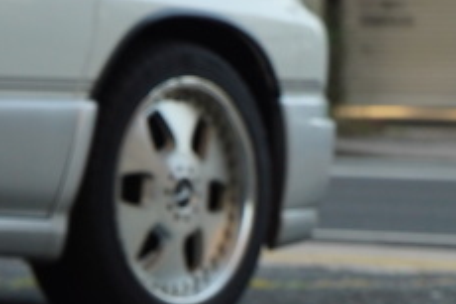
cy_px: 456
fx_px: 3949
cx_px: 305
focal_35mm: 312
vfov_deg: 4.4
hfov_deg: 6.6
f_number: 5.6
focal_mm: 70
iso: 500
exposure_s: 1/160
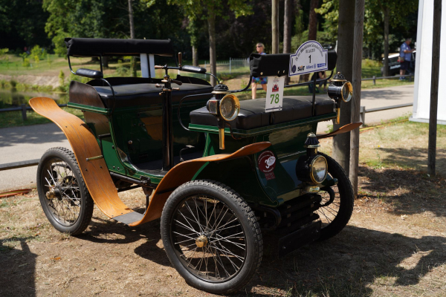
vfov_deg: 31.9
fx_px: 520
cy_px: 148
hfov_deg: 46.4
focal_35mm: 42
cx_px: 223
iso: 100
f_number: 4.5
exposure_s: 1/500
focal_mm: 42
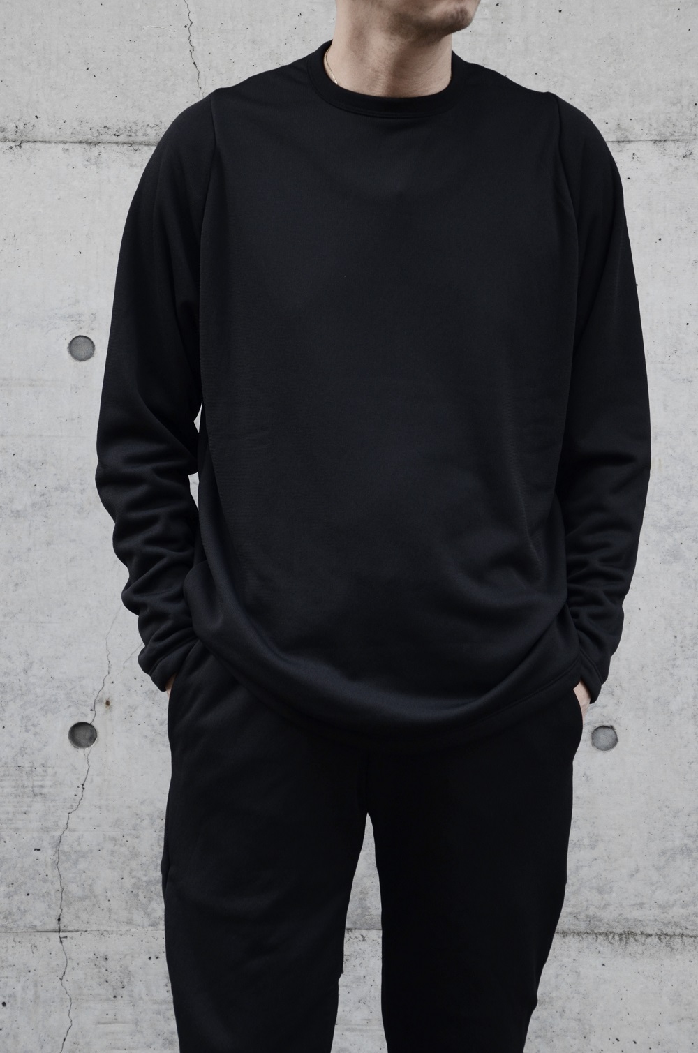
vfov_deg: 19.5
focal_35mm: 105
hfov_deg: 13.0
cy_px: 526
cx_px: 349
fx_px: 3066
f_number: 5.3
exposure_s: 1/100
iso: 400
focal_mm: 70
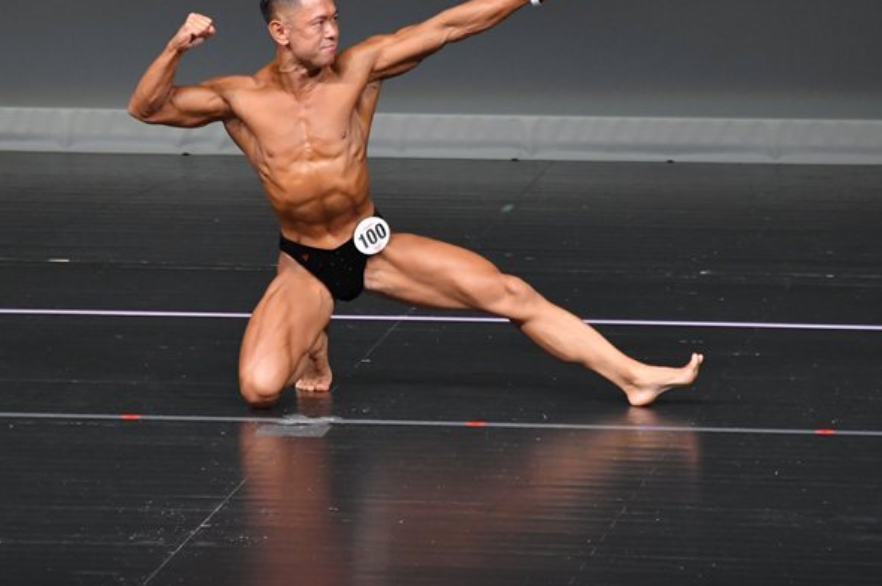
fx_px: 12065
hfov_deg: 4.2
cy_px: 229
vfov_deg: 2.8
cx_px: 358
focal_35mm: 493
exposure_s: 1/400
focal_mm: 250
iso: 4000
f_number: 5.6
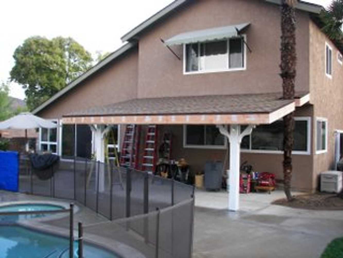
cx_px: 172
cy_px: 129
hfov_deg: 51.4
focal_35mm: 36
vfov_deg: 39.7
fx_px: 357
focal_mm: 6.1
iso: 50
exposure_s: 1/80
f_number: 2.8
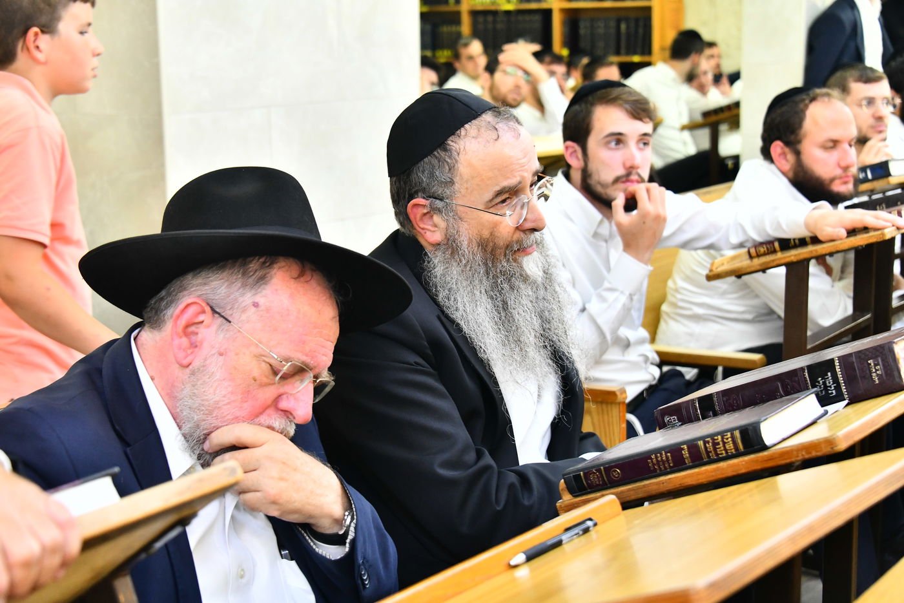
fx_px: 1557
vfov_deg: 21.9
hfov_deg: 32.4
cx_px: 452
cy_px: 302
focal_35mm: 62
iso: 2500
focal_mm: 62
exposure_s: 1/125
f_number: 5.6
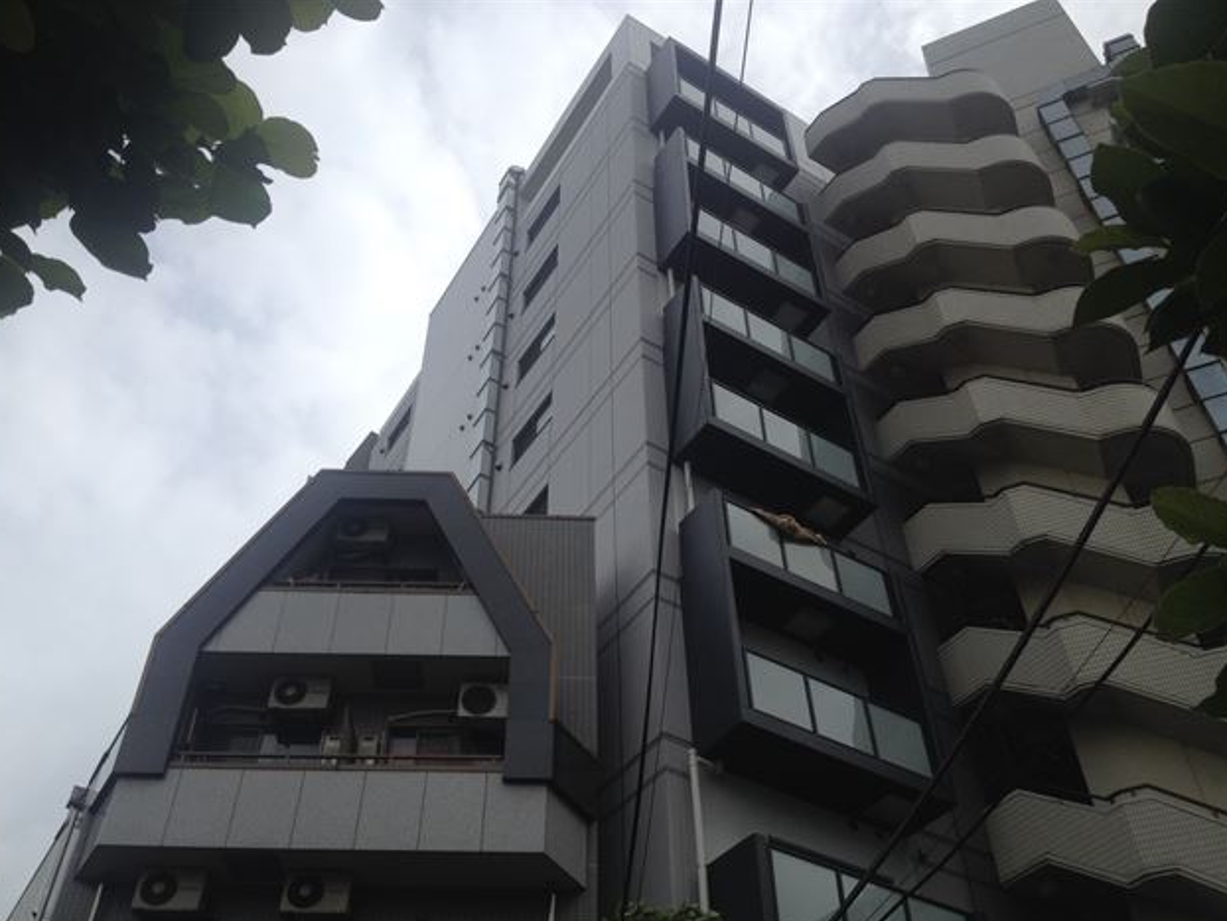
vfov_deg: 39.7
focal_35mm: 36
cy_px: 471
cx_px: 606
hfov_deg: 51.3
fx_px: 1277
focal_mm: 4.28
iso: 50
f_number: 2.4
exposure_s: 1/1972
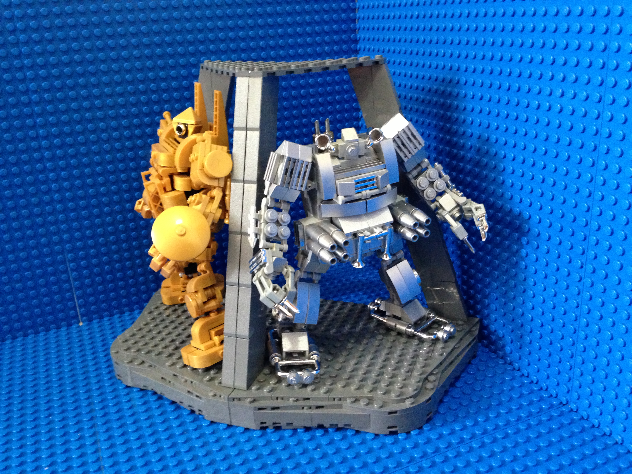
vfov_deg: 42.9
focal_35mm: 33
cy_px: 237
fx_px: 602
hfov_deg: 55.4
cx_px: 316
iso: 500
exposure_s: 1/15
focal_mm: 4.13
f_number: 2.4
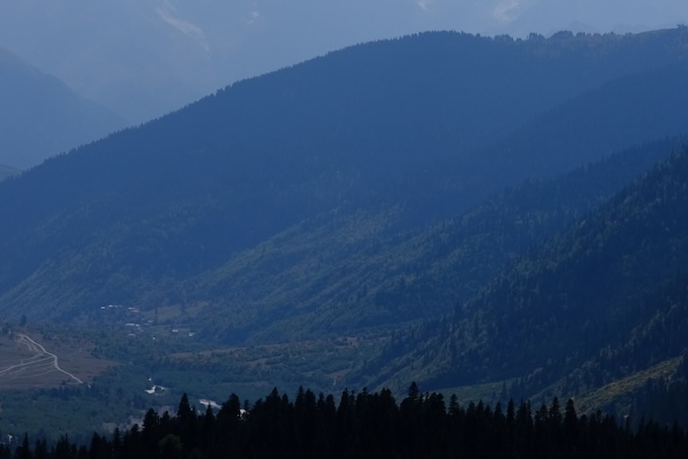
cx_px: 362
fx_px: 2981
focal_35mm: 156
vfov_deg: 8.7
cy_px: -38
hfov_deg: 13.2
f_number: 7.1
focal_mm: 35
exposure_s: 1/1900
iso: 160
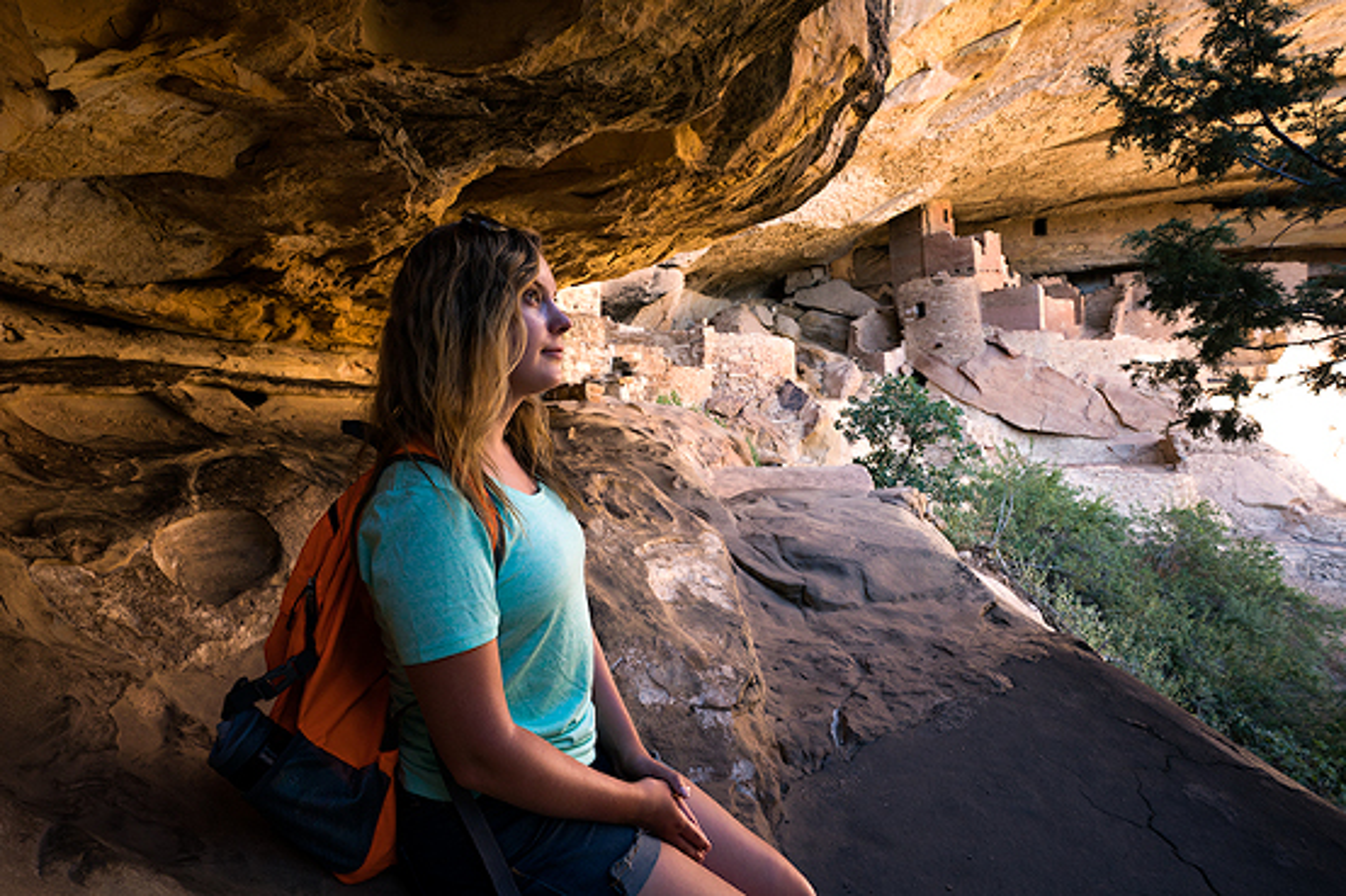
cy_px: 448
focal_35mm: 17
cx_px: 673
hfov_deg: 93.3
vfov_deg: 70.4
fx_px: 635
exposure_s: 1/25
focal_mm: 17
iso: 200
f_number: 8
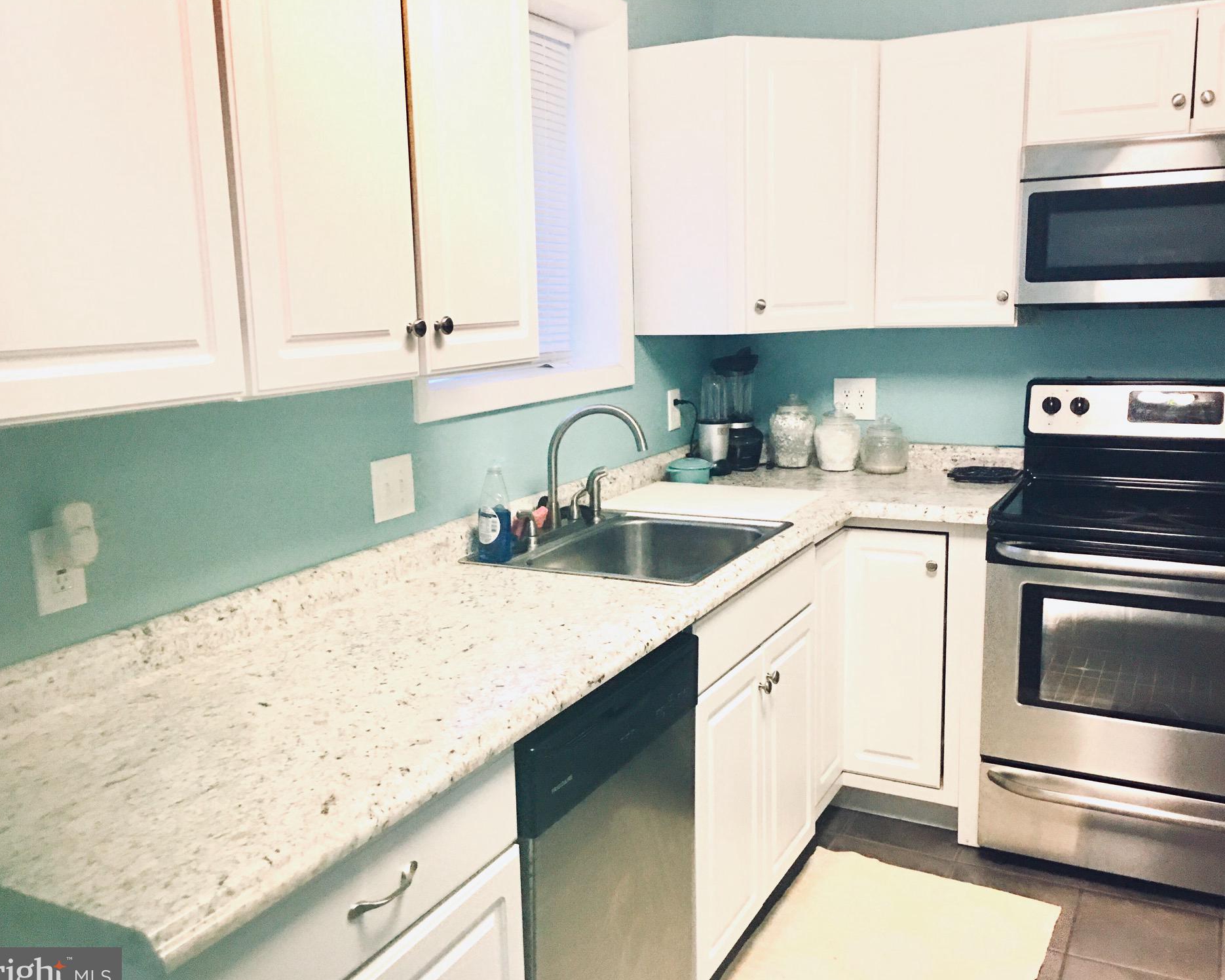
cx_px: 629
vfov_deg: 47.1
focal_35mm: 31
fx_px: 1124
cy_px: 498
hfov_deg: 57.2
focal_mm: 4.15
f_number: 2.2
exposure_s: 1/4
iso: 50
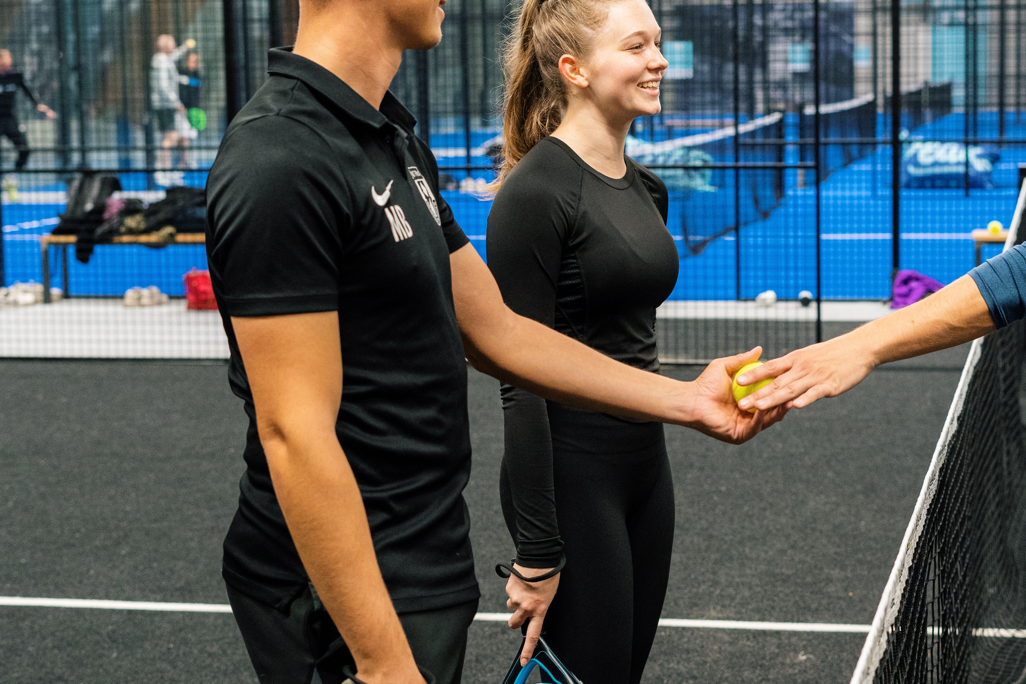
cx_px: 643
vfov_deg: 18.2
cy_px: 323
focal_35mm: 75
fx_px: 2137
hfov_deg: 26.9
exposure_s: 1/160
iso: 4000
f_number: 4
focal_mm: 50
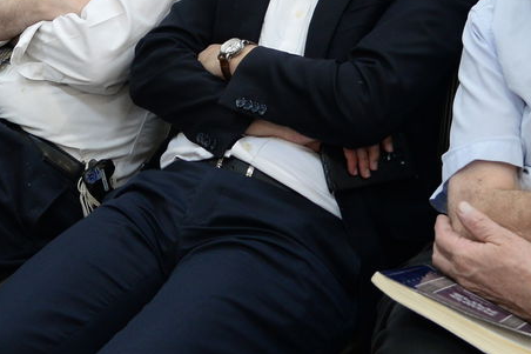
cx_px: 160
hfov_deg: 21.8
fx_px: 1371
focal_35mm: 93
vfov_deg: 14.0
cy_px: -128
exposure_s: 1/80
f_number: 4
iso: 1250
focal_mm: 30
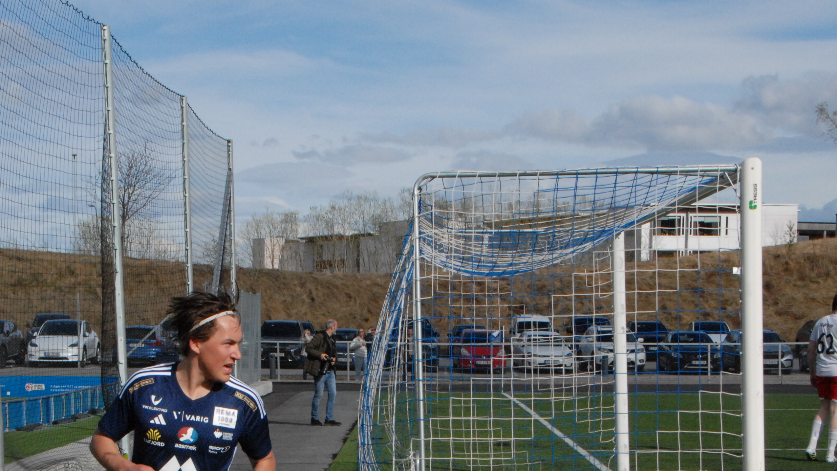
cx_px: 334
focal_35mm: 86
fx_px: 1909
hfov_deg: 24.7
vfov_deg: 14.0
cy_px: 401
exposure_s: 1/1000
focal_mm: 36
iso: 1000
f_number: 16
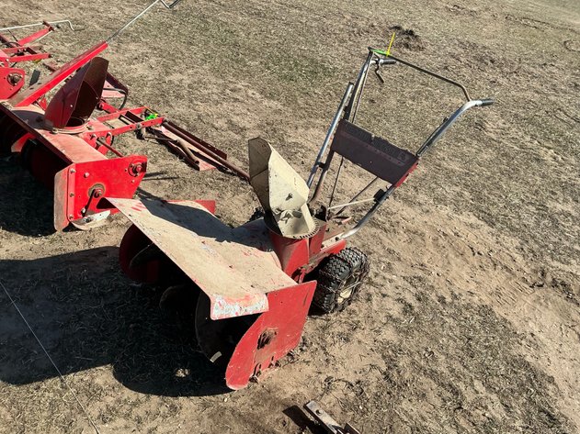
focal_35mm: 28
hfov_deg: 63.5
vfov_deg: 49.7
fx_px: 469
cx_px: 290
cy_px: 217
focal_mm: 3
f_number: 1.8
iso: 25
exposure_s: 1/1412
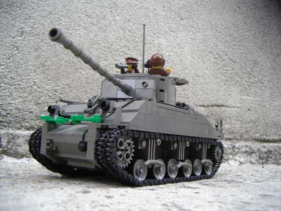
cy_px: 106
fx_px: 308
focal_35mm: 38
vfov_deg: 37.7
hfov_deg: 49.0
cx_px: 140
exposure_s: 1/100
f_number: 2.6
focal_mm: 5.8
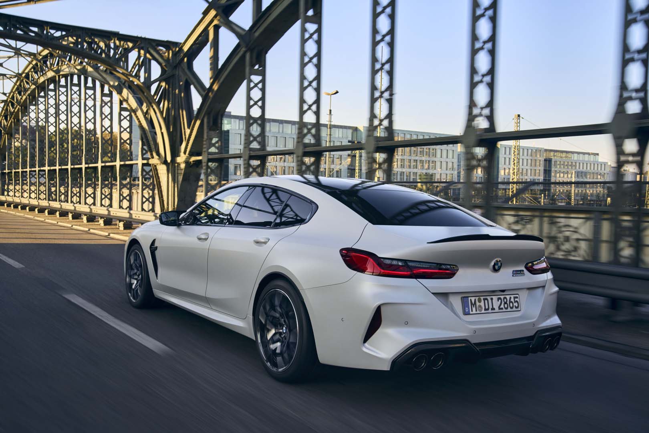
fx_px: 649
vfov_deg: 36.9
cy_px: 216
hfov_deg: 53.1
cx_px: 324
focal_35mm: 36
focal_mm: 36
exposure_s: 1/40
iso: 200
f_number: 9
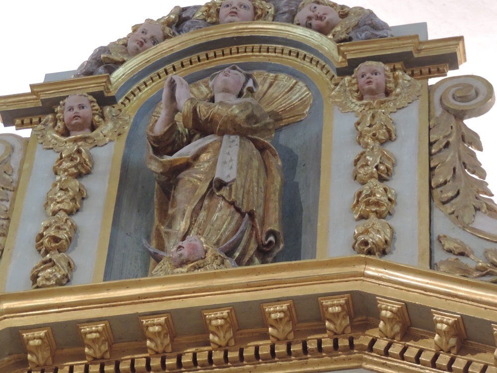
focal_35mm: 145
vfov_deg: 10.2
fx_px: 2082
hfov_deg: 13.6
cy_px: 186
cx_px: 248
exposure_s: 1/20
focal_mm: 25.8
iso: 800
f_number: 4.4
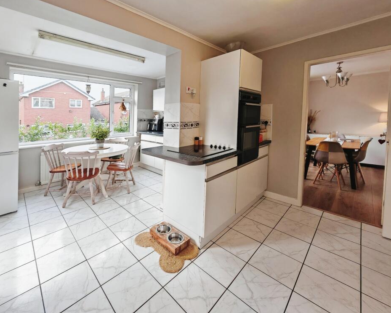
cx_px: 179
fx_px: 162
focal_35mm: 14
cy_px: 159
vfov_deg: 88.0
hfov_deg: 100.5
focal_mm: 1.82
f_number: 2
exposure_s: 1/50
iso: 160
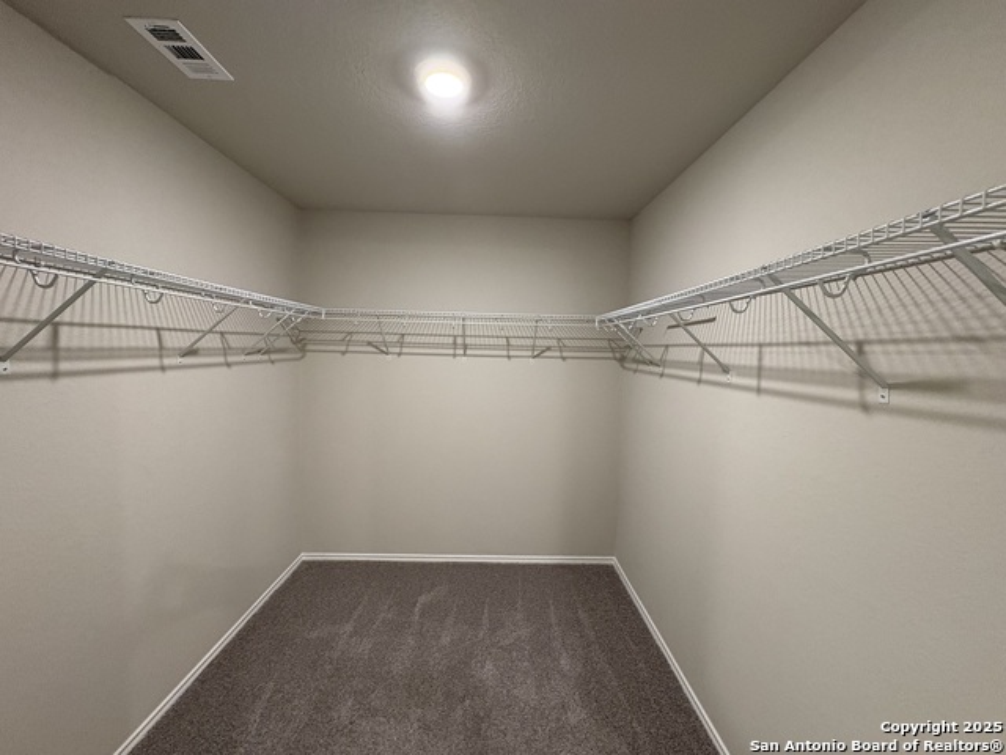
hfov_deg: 102.1
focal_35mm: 14
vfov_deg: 85.7
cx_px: 503
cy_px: 378
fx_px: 407
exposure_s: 1/60
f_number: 2.2
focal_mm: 2.22
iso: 400
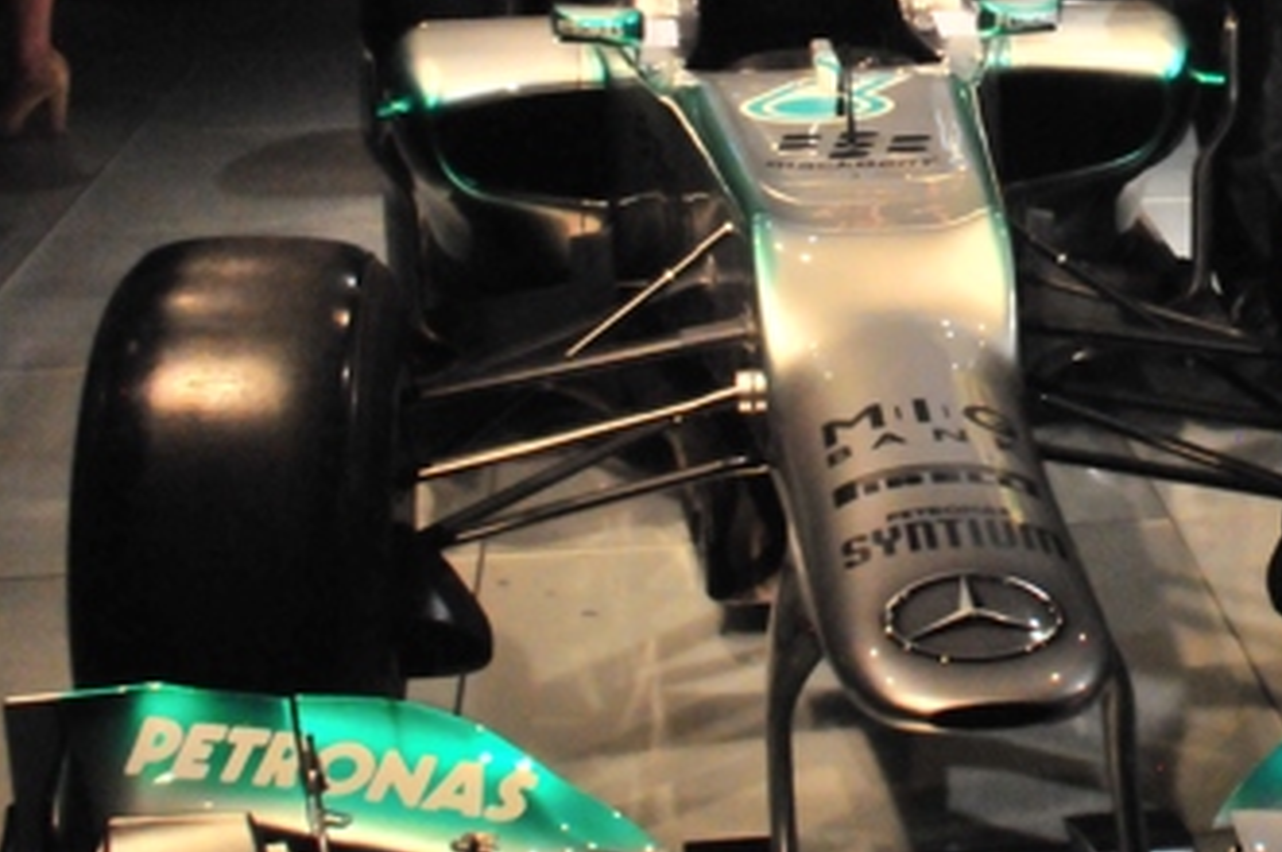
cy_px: 66
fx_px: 2668
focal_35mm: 75
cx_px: 1119
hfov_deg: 26.2
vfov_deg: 17.8
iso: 3200
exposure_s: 1/13
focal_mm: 22
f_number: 20
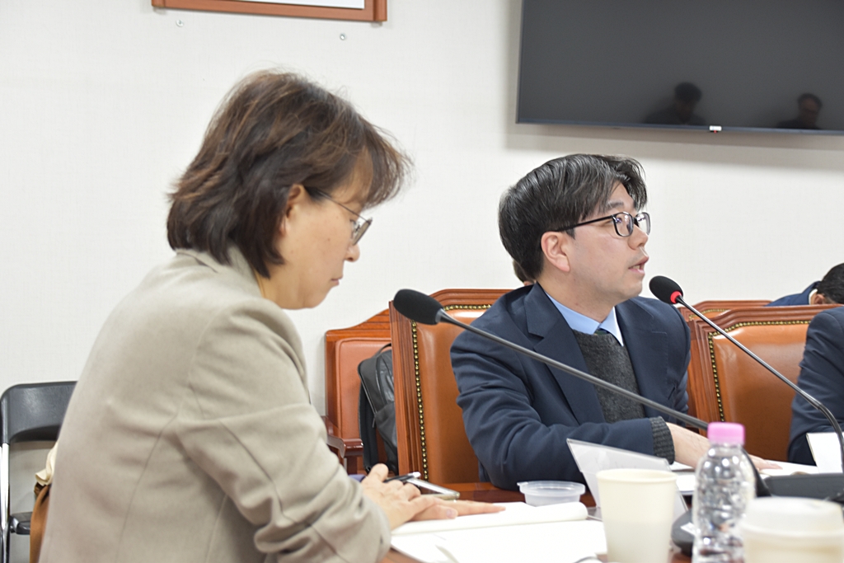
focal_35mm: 57
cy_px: 282
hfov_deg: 35.0
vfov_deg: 23.8
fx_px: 1336
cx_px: 422
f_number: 4.5
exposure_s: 1/20
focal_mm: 38
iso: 500
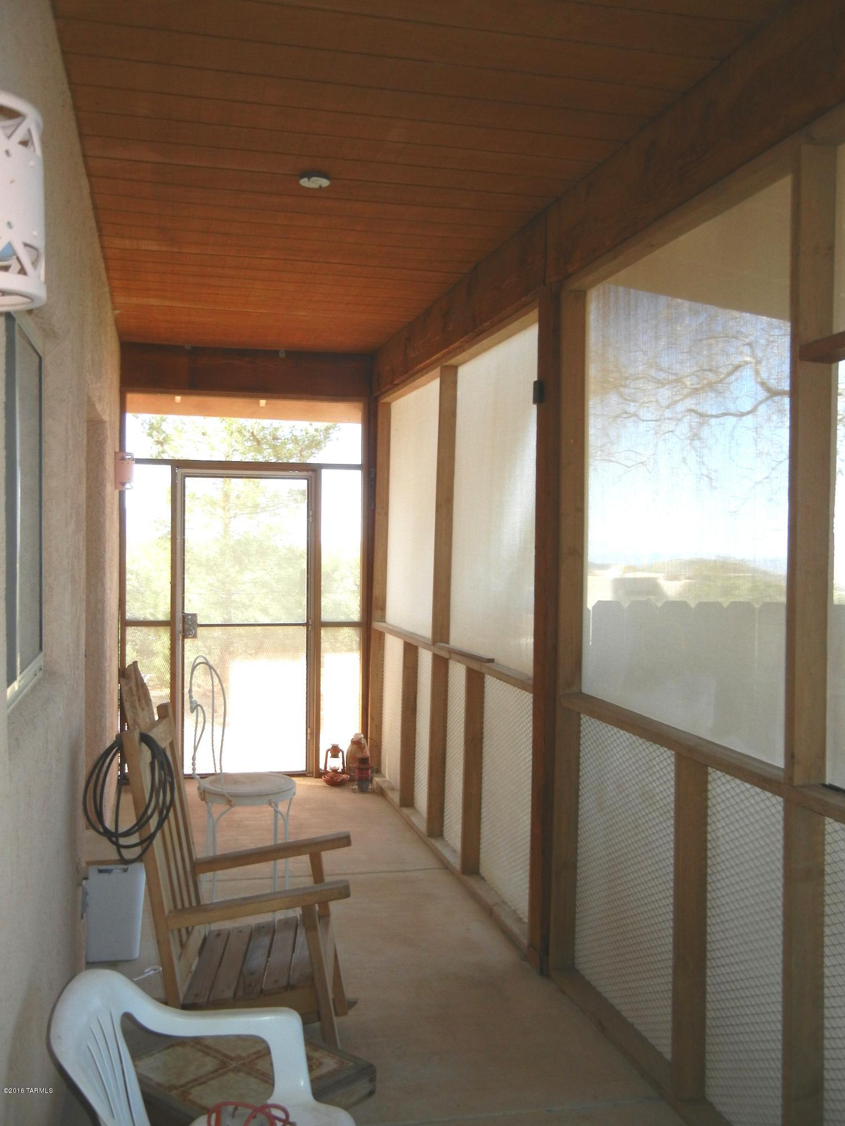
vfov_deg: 54.0
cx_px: 422
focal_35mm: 34
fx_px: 1107
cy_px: 563
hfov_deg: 41.8
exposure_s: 1/87.6
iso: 160
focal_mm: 6.2
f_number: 3.6
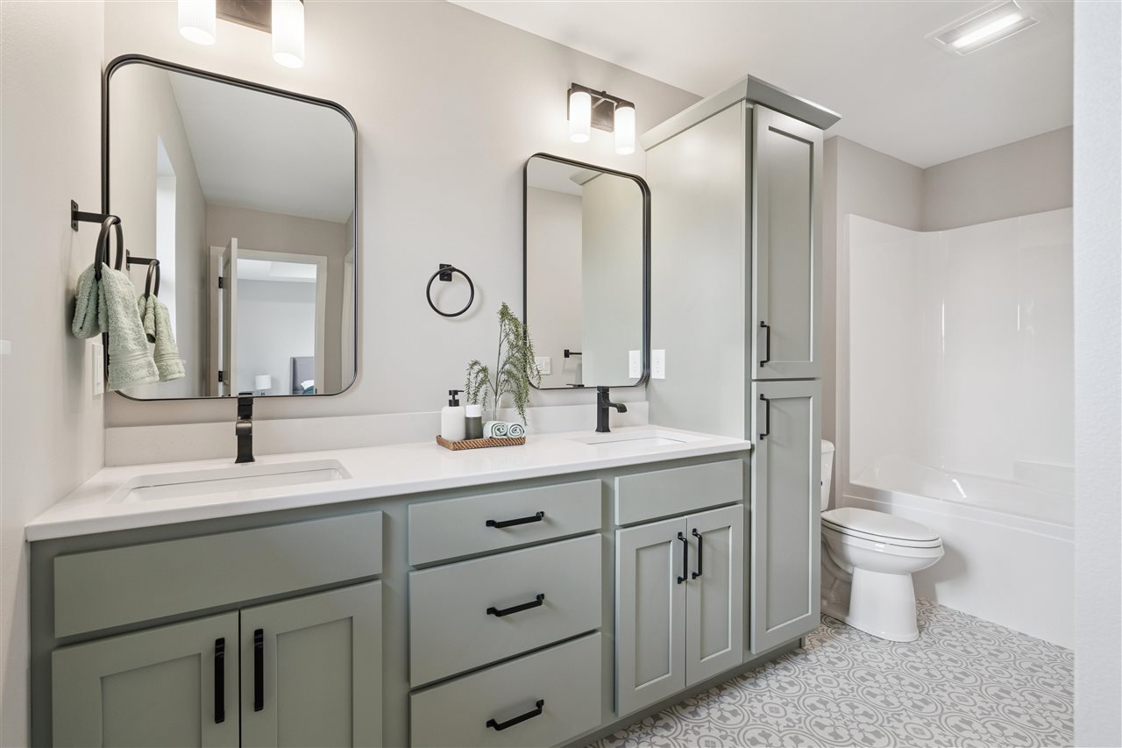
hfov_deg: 96.7
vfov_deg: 73.7
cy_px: 374
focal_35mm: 16
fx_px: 499
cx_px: 561
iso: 400
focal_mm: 16
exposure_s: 1/20
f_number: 8
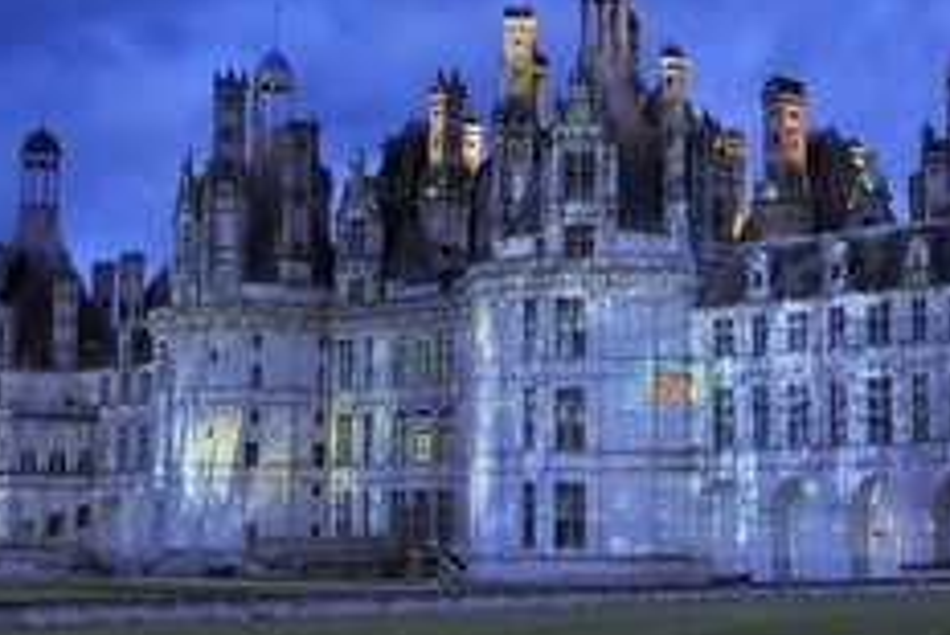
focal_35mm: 76
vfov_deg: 17.9
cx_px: 708
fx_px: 2007
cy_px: 225
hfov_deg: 26.3
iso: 100
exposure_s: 14
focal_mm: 28
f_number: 4.5
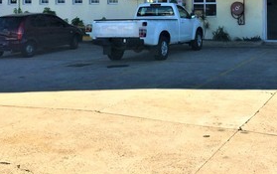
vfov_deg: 22.5
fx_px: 416
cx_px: 212
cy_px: -8
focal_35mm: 55
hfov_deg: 35.9
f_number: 2.2
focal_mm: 4.15
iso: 32
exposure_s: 1/942
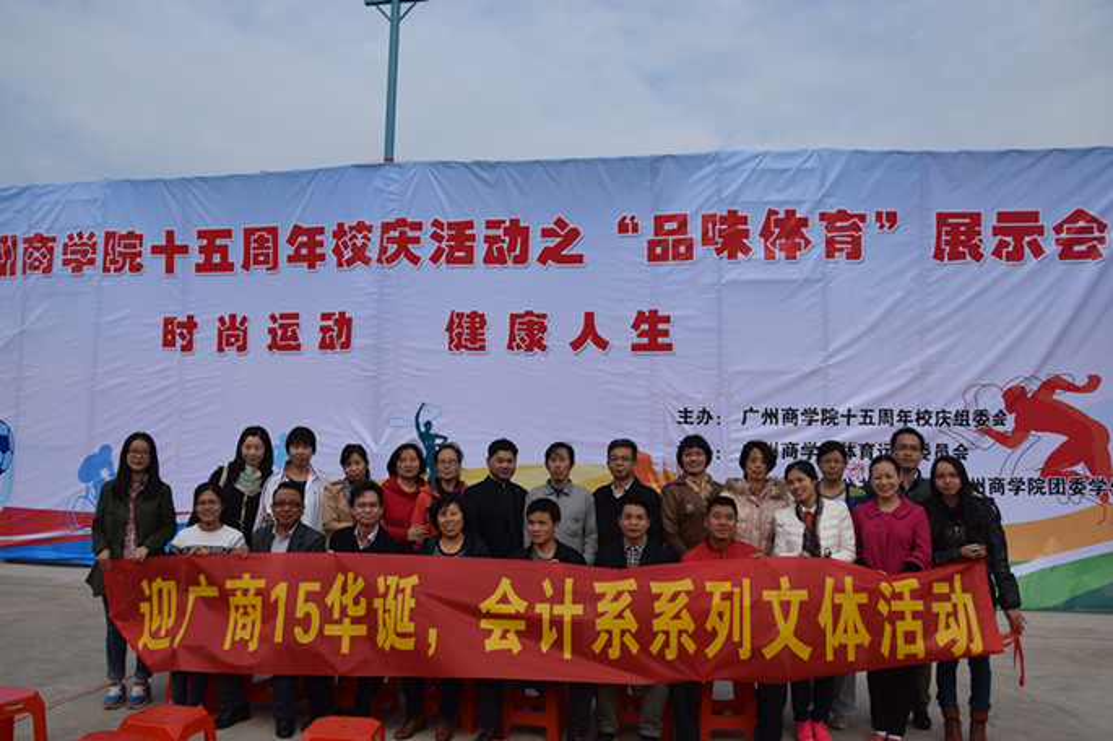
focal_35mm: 27
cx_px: 556
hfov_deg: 67.4
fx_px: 834
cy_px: 370
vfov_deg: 47.9
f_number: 8
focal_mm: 18
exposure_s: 1/500
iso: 200
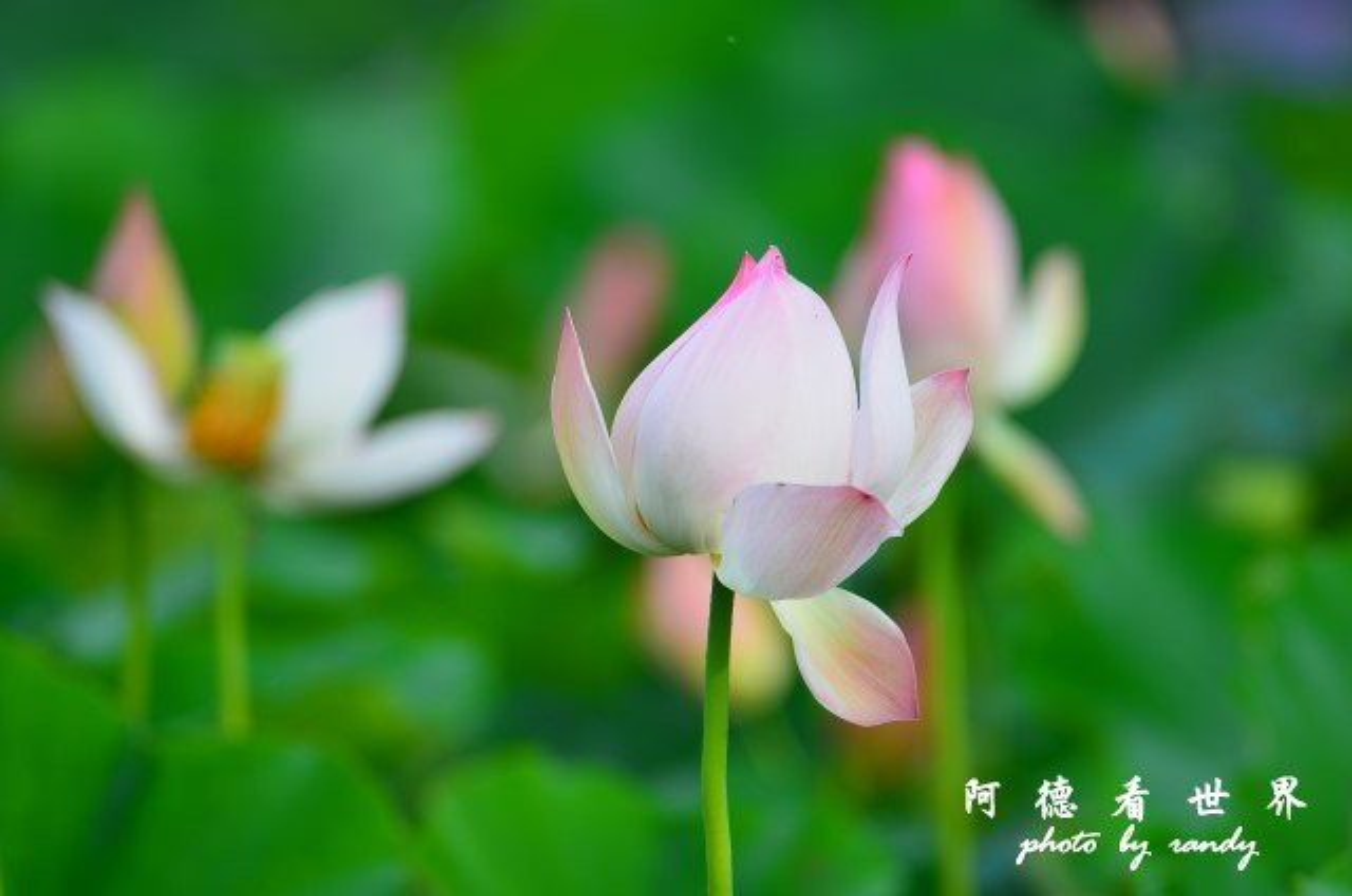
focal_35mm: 900
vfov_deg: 1.5
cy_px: 448
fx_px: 33733
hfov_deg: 2.3
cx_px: 676
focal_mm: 600
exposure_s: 1/125
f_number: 6.3
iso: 100
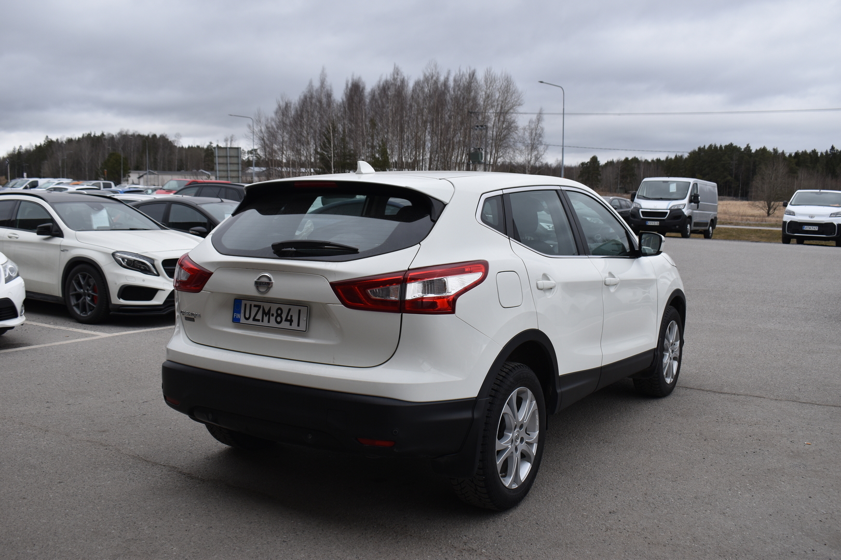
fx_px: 806
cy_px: 280
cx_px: 420
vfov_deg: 38.4
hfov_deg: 55.1
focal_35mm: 34
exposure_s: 1/350
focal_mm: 23
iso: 200
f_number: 8
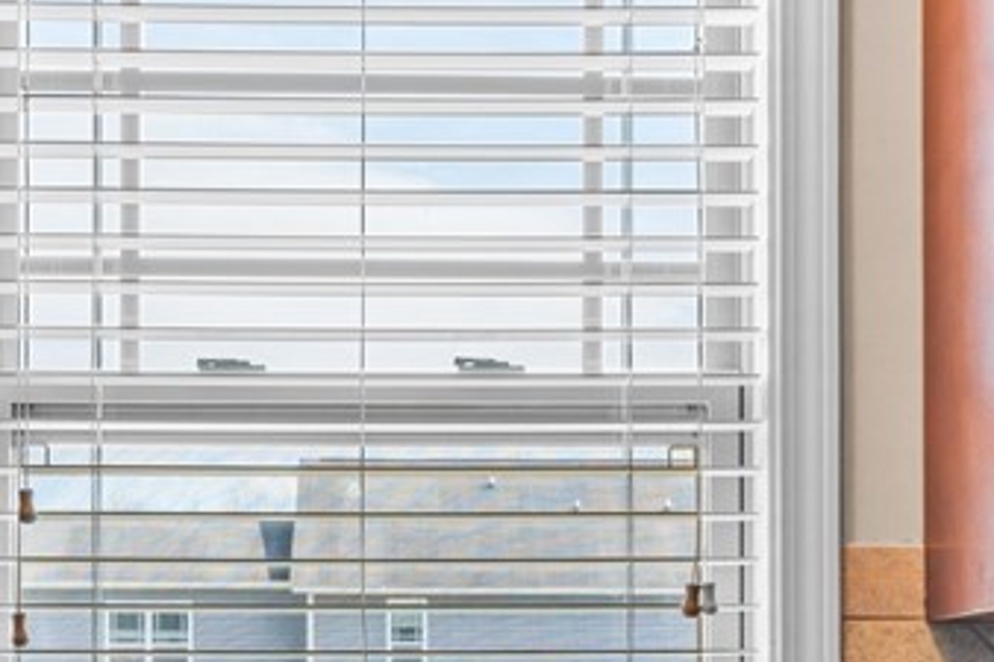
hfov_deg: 26.3
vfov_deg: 17.2
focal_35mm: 77
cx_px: 410
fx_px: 2125
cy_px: 708
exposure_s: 1/4
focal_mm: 24
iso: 250
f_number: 8
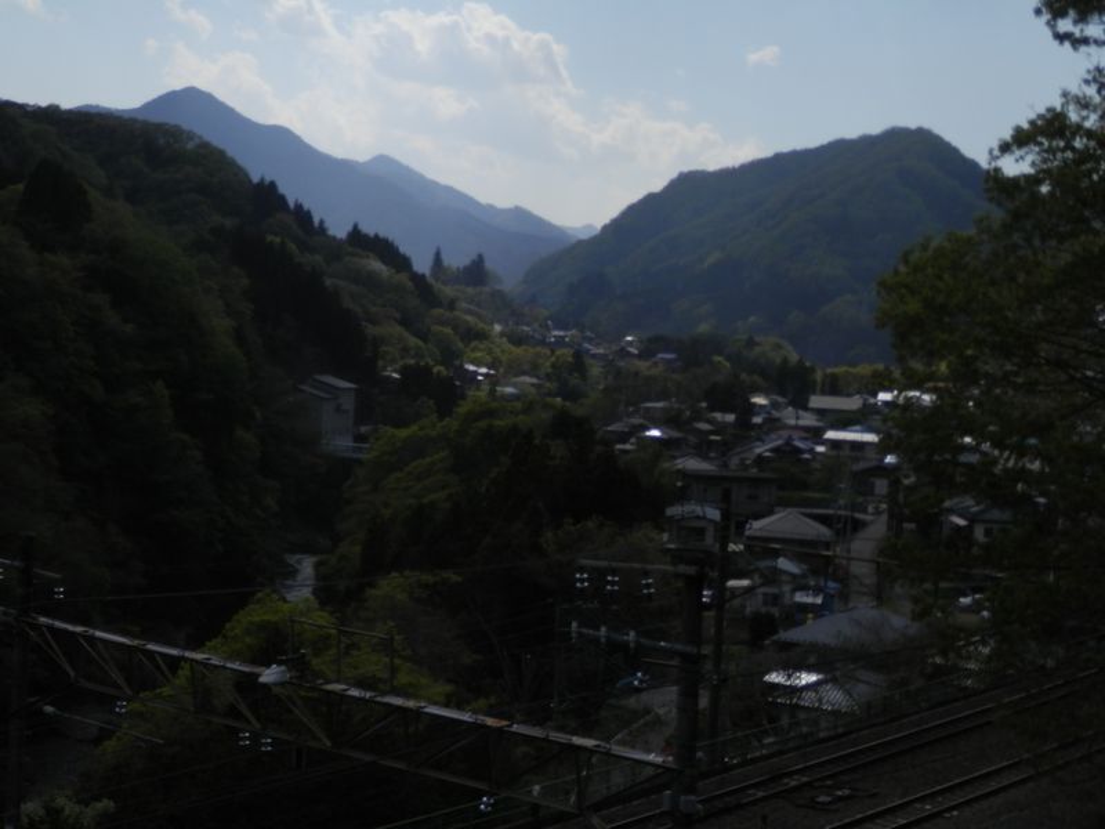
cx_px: 552
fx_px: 1724
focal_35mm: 54
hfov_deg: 35.5
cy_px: 414
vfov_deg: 27.0
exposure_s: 1/200
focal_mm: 9.8
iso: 80
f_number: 11.6
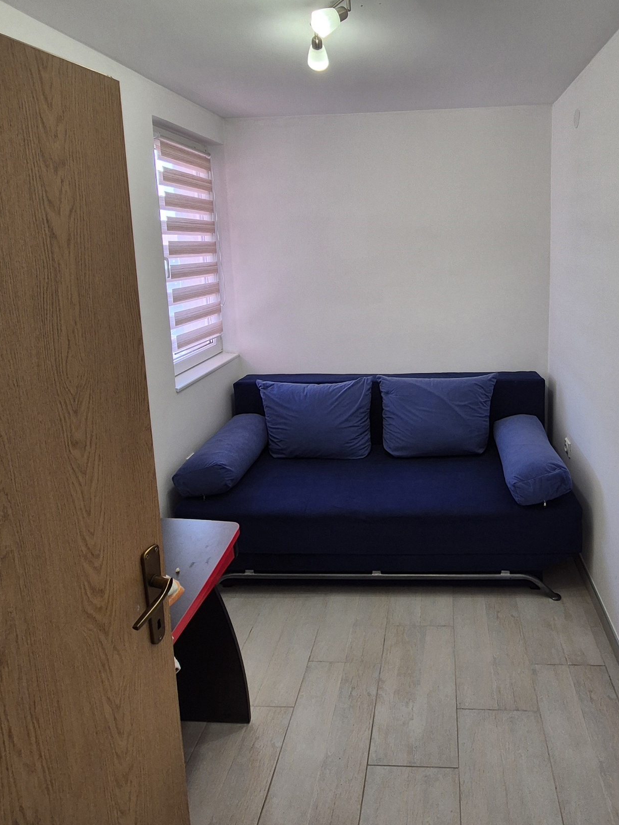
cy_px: 308
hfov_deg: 66.6
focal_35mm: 19
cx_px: 418
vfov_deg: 83.0
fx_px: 453
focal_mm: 2.2
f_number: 2.2
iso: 50
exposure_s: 1/50
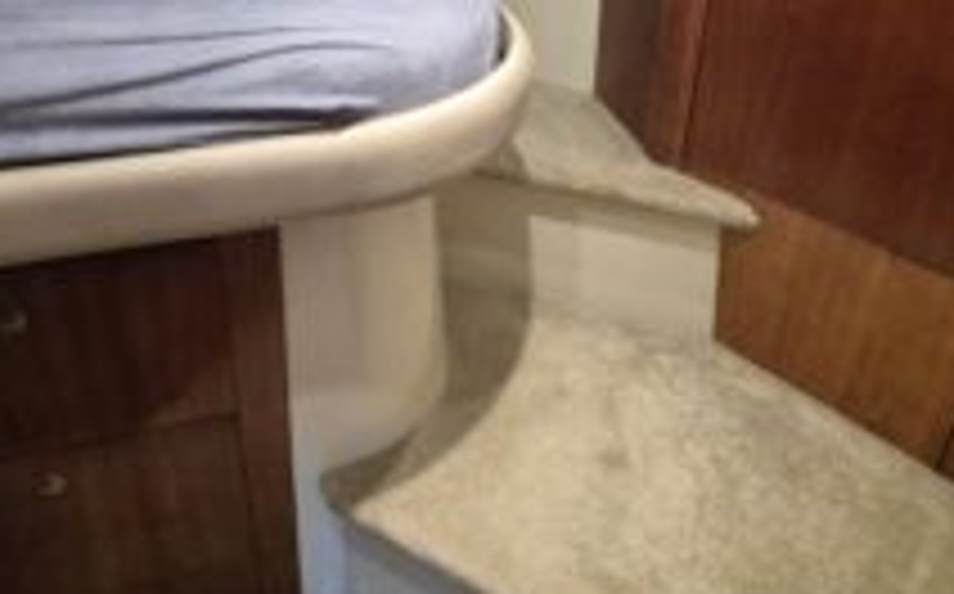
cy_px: 27
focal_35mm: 26
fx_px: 675
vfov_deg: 42.3
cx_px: 392
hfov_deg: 69.9
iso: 1250
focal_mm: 2.2
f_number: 2.2
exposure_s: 1/50
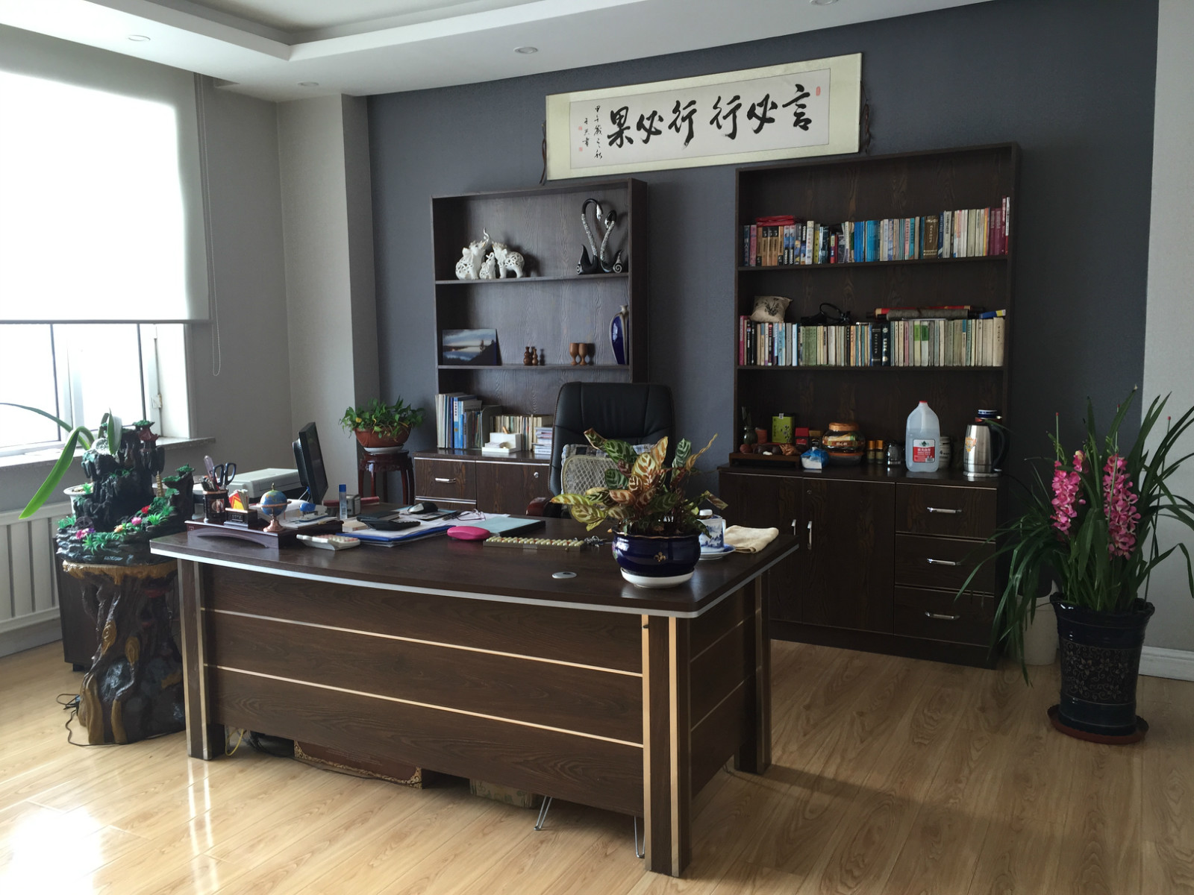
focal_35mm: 29
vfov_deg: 48.2
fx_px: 1000
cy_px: 448
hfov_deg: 61.7
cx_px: 597
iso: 40
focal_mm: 4.15
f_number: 2.2
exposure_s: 1/60
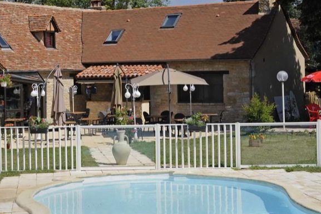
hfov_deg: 23.7
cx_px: 147
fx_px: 766
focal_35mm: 86
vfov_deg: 15.9
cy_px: 83
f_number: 14
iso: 200
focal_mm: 62
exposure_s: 1/250
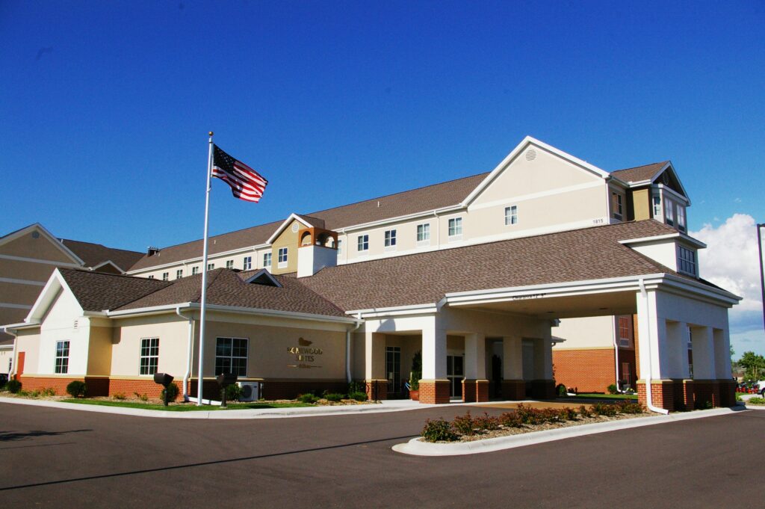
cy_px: 254
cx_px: 382
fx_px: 669
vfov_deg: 41.6
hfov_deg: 59.5
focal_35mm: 32
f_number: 13
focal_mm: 21
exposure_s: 1/1000
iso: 800
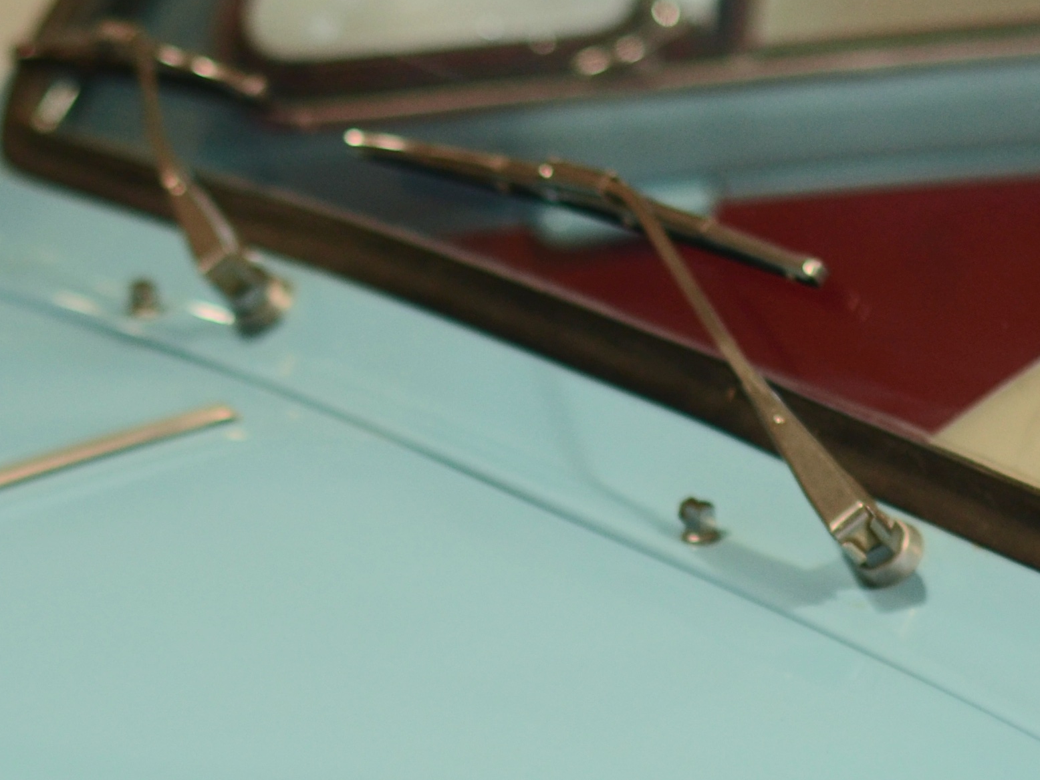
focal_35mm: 228
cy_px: 993
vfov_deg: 6.5
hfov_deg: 8.6
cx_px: -5
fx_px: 6850
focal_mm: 50
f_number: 2
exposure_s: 1/125
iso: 320
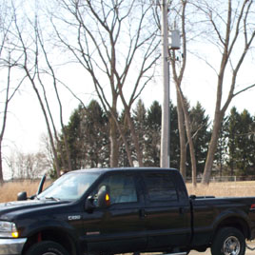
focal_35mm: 76
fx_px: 633
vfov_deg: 22.5
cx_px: 228
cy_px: 198
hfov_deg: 22.2
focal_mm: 7.54
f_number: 2.8
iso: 64
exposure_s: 1/400
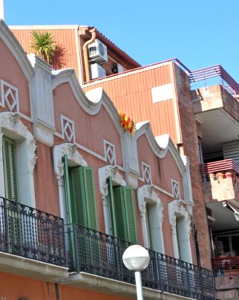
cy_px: 188
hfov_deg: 15.4
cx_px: -106
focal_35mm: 93
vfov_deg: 20.6
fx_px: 823
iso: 640
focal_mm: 26
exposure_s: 1/400
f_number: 10
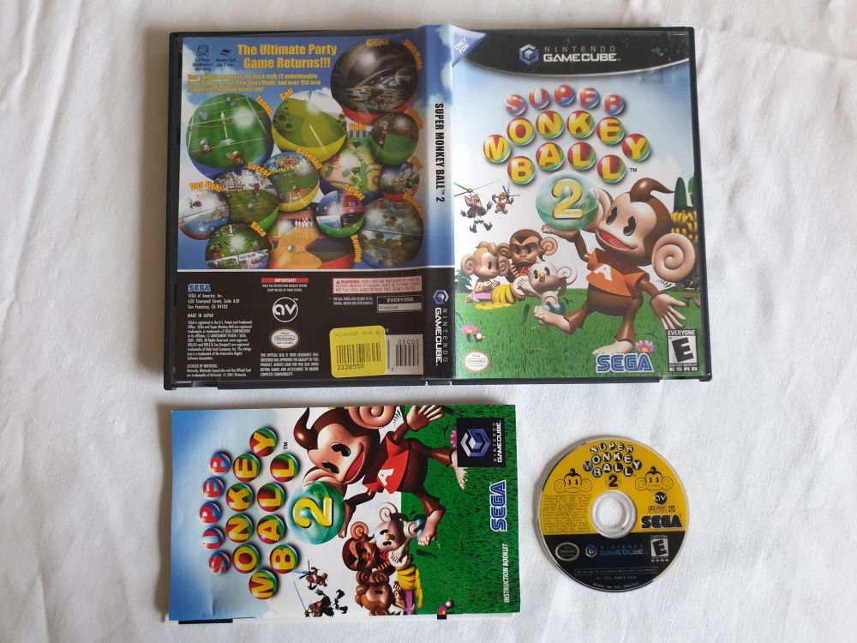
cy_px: 322
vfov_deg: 53.1
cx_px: 428
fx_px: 644
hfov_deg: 67.3
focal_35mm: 26
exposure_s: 1/50
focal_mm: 4.3
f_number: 1.5
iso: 200
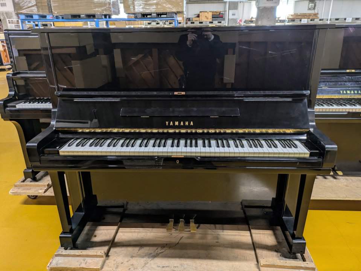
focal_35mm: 25
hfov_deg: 69.4
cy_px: 136
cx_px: 180
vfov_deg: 54.9
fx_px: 261
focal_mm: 5.43
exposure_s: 1/24
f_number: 1.89
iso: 105
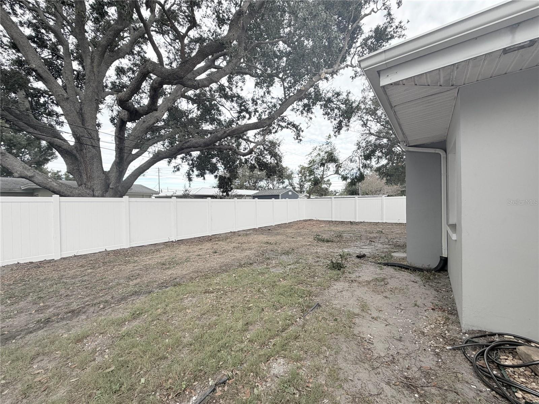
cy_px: 202
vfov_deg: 85.7
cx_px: 270
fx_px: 218
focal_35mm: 14
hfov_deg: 102.1
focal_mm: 2.22
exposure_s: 1/502
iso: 50
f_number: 2.2
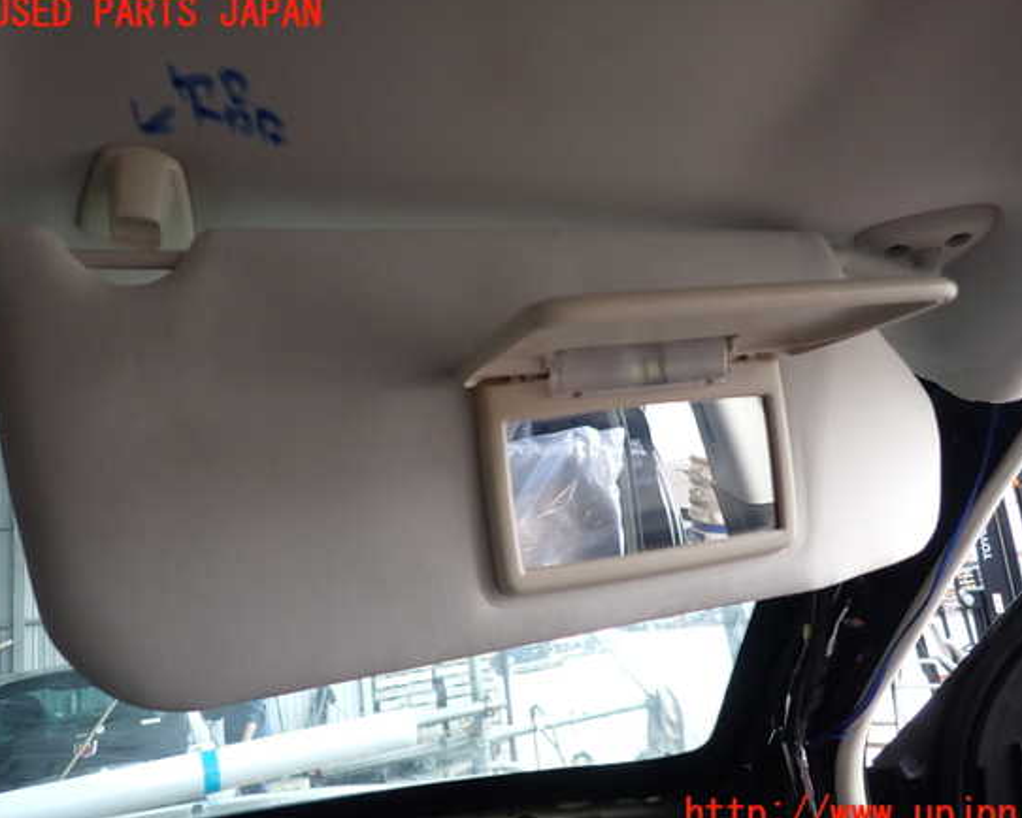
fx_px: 817
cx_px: 545
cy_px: 415
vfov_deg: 53.2
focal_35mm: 27
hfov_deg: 64.0
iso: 200
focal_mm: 4.5
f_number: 2
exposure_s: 1/100
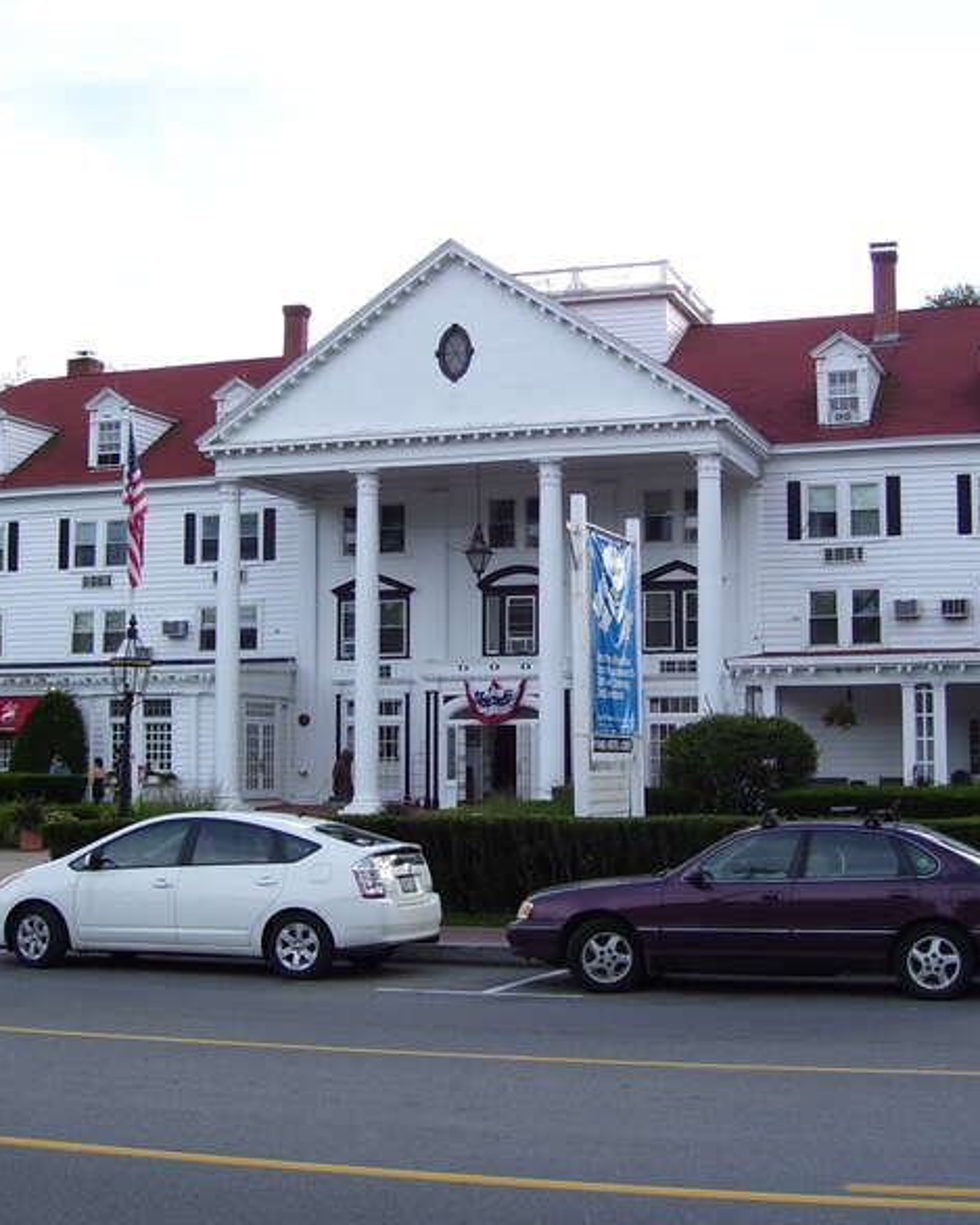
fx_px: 1740
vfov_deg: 38.8
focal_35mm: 48
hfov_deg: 31.4
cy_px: 615
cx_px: 550
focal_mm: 6
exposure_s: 1/500
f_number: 2.7
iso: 80
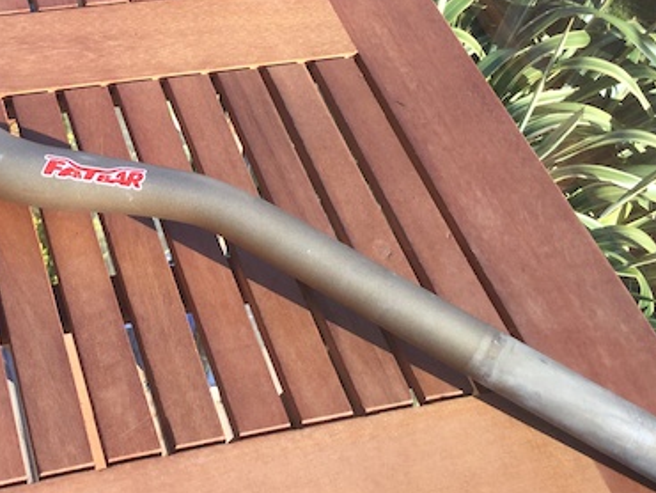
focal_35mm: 67
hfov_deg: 28.5
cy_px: 98
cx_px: 158
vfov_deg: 21.7
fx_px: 1271
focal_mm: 3.3
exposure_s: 1/254
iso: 25
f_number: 2.4
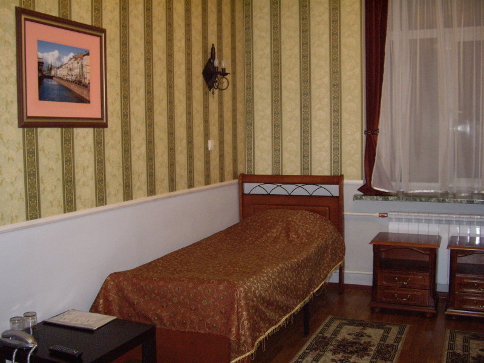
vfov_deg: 37.7
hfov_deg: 49.0
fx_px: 531
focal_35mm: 38
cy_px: 182
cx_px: 242
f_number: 2.8
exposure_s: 1/40
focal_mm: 7.9
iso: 400
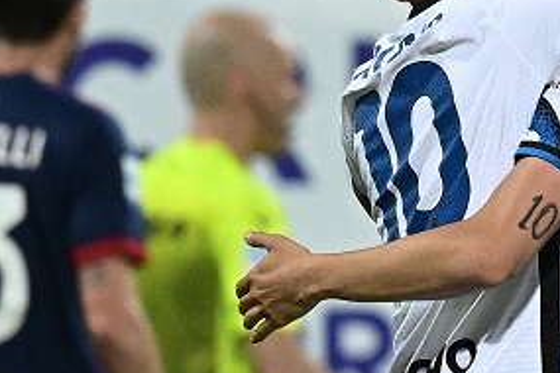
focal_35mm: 2696
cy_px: 414
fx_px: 41934
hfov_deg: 0.8
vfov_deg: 0.5
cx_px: 1067
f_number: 3.5
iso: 2500
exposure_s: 1/1600
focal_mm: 400
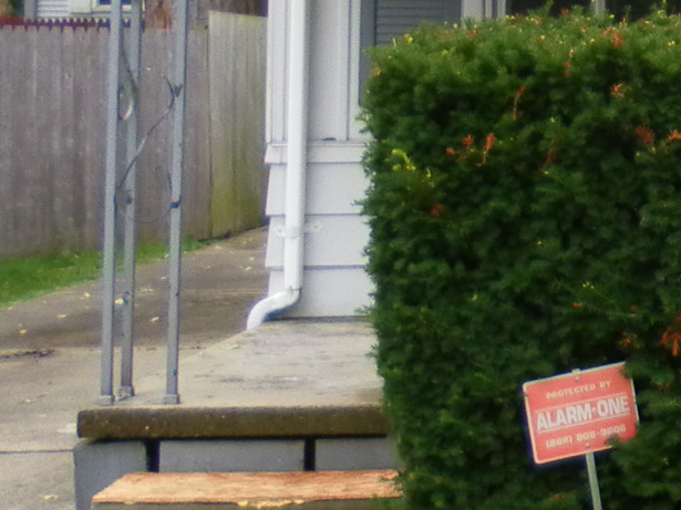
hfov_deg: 14.8
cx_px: 1193
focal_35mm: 118
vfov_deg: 12.4
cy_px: -39
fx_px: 2321
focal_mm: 4.9
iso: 80
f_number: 3.2
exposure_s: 1/125
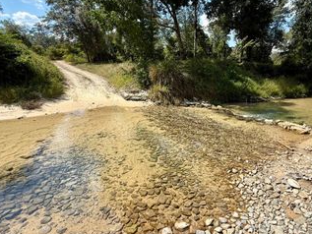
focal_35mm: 19
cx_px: 186
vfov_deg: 68.7
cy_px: 115
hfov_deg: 83.7
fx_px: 171
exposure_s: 1/1312
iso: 50
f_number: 2.2
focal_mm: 2.22
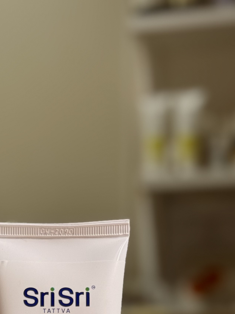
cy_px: 370
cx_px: 52
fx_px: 1032
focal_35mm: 114
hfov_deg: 12.9
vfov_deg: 16.6
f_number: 1.78
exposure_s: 1/50
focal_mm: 6.76
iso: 50
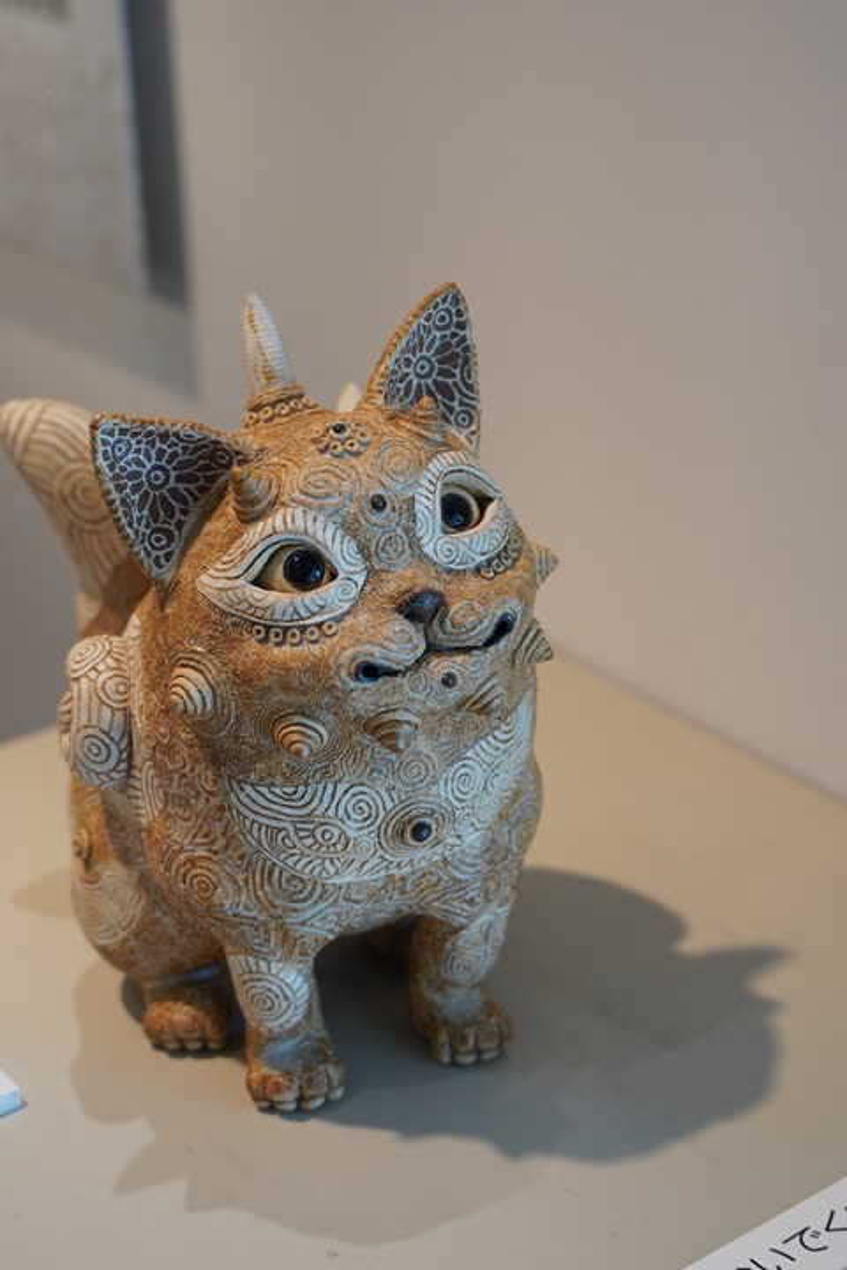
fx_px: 2117
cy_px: 635
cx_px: 424
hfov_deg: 22.6
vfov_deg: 33.4
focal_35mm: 60
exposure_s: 1/80
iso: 640
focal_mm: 40
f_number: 2.8
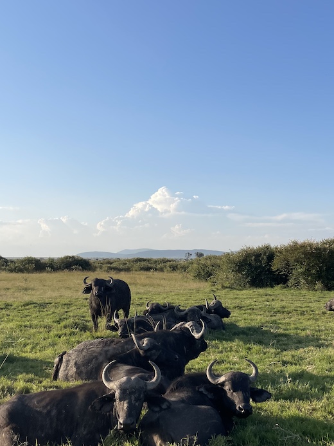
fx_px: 579
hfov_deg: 32.1
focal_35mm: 45
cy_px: 221
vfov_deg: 42.1
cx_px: 202
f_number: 1.6
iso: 32
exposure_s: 1/2817
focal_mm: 4.2
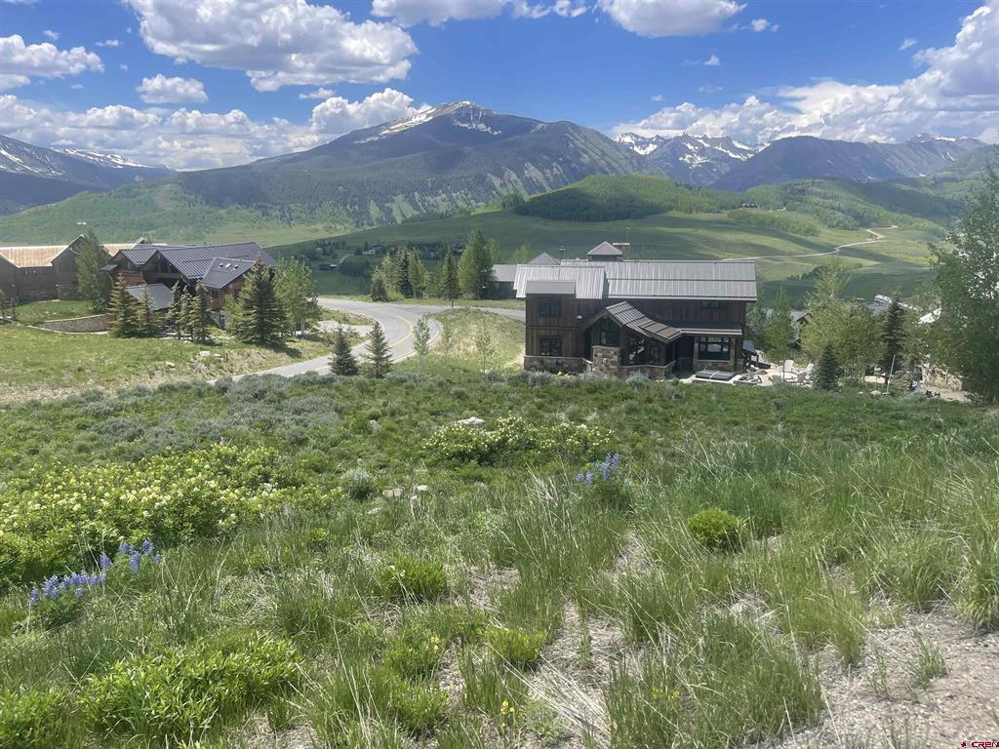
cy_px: 374
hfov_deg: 69.4
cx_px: 500
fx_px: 721
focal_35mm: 25
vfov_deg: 54.9
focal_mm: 5.1
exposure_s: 1/1795
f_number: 1.6
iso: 32
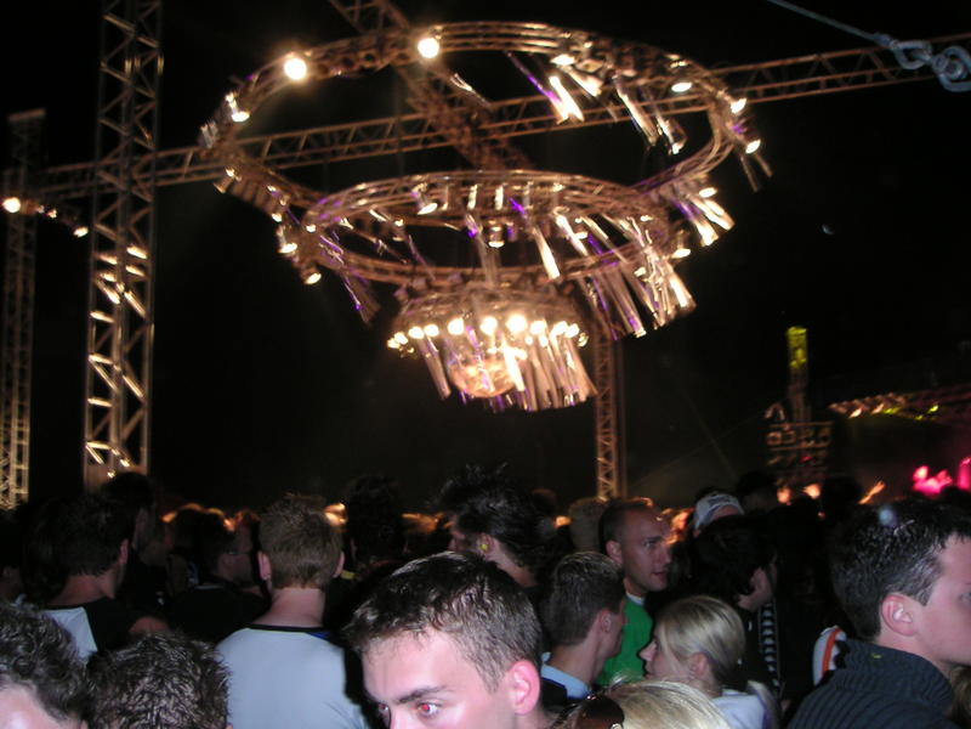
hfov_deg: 49.0
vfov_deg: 37.7
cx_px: 486
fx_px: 1066
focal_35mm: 38
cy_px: 364
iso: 100
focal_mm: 6
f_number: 2.8
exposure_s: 1
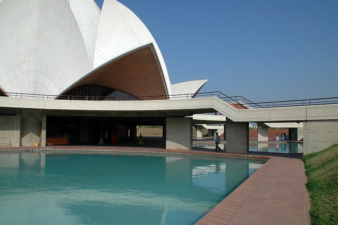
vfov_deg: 47.8
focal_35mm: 27
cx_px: 169
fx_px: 253
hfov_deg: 67.4
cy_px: 112
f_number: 11
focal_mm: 18
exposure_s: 1/500
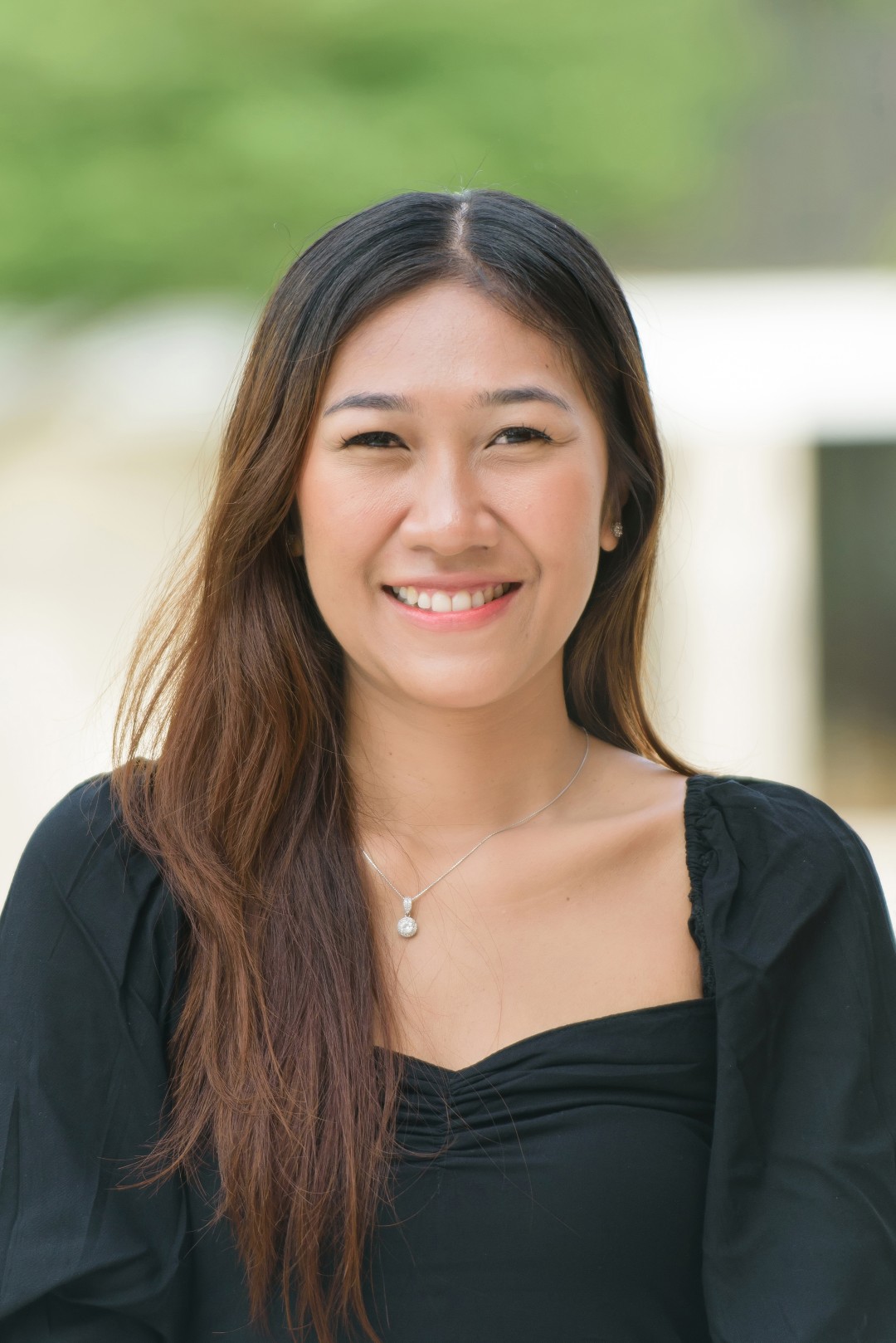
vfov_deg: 10.3
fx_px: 7460
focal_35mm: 200
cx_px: 448
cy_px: 672
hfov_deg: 6.9
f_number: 3.2
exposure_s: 1/500
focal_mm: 200
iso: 200
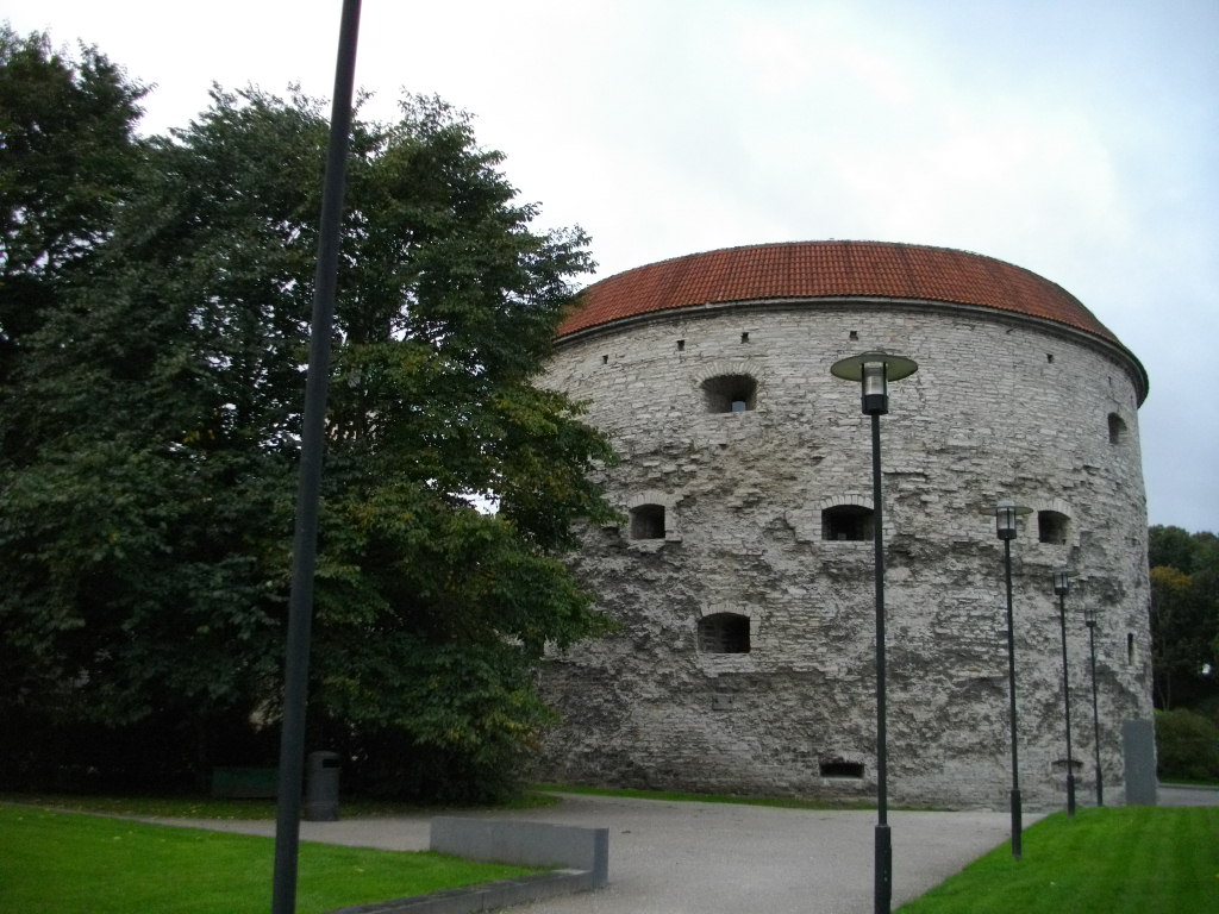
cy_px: 457
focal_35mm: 31
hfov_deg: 58.4
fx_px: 1092
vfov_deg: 45.4
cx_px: 610
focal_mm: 5.7
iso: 200
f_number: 2.9
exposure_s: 1/125
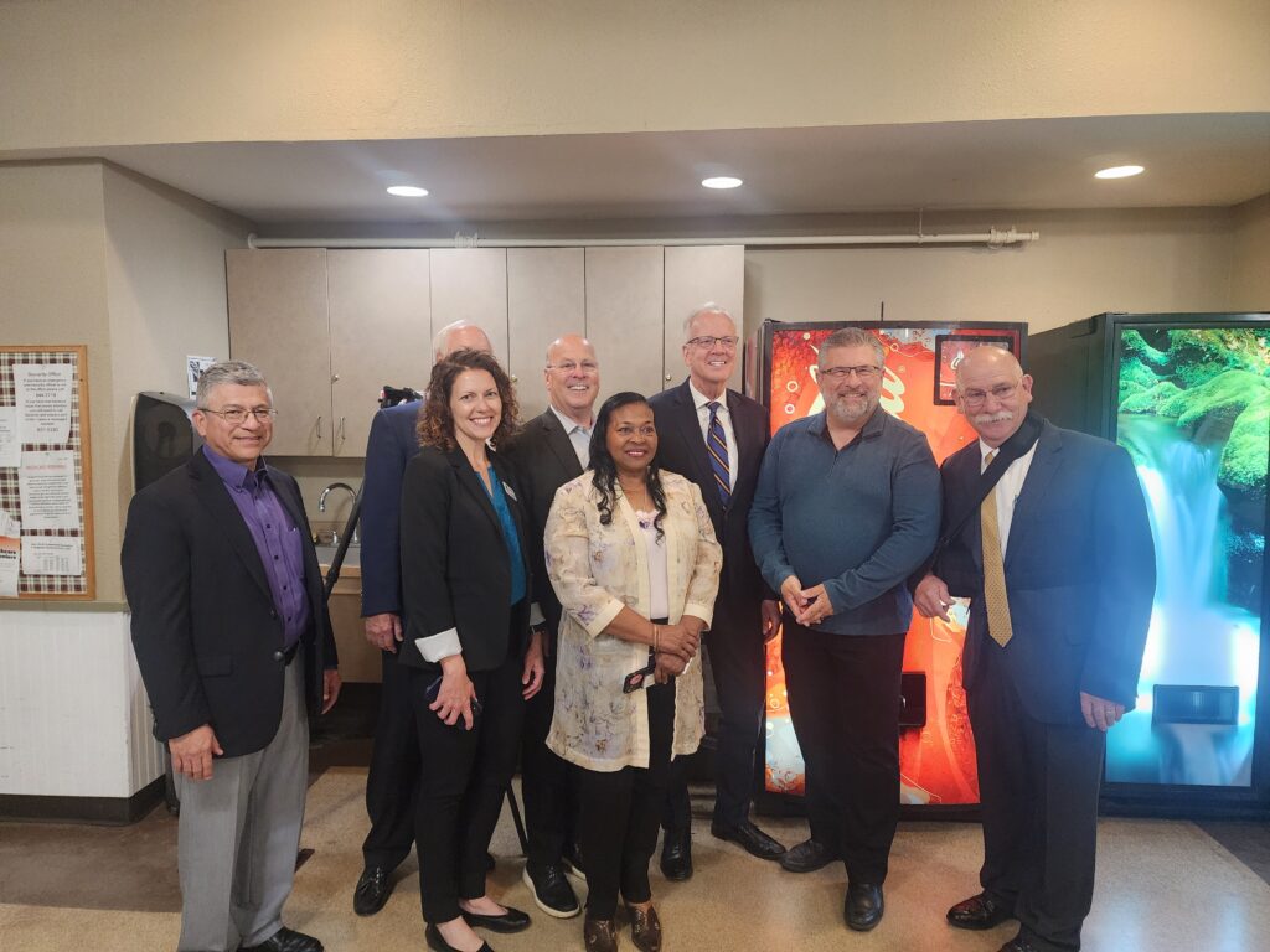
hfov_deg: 73.9
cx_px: 635
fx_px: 844
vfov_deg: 58.9
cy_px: 476
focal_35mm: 23
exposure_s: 1/60
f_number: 1.8
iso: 800
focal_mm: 6.4
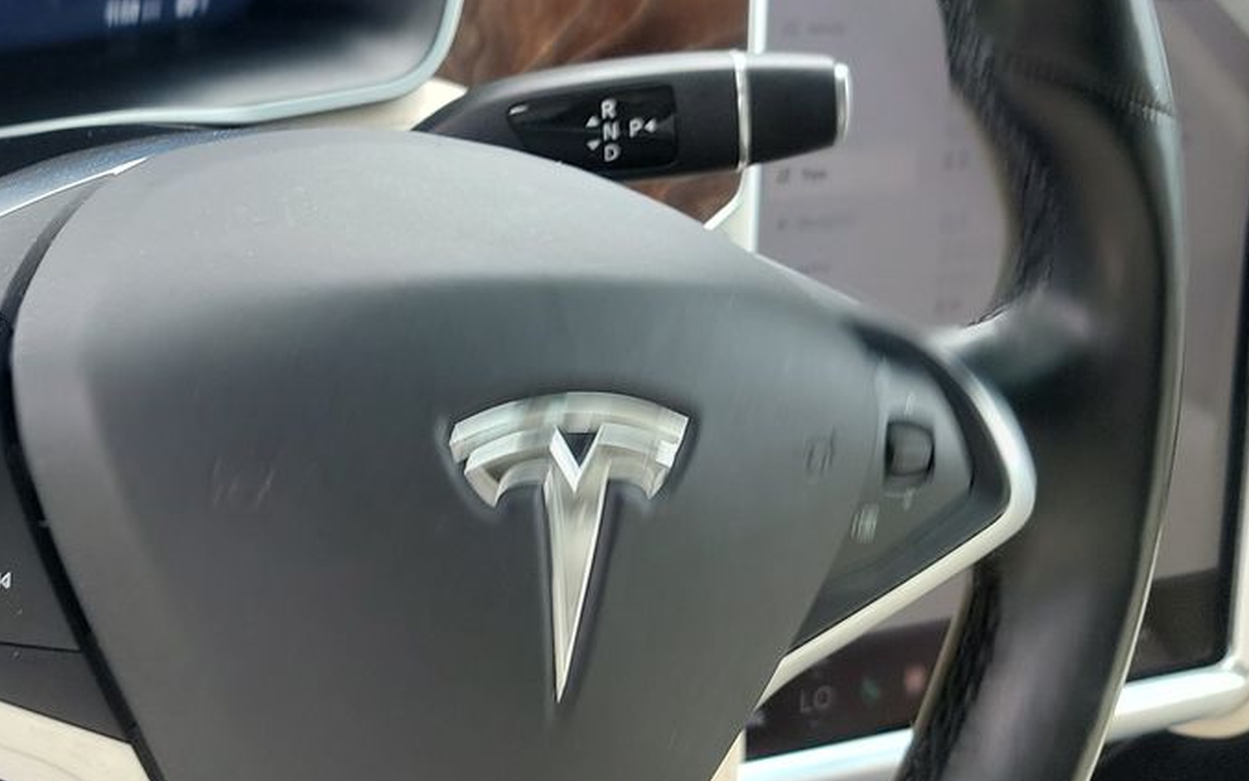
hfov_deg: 32.6
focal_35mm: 60
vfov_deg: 21.6
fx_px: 2043
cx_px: 169
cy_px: 381
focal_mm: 6.7
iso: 50
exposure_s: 1/59
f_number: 1.8
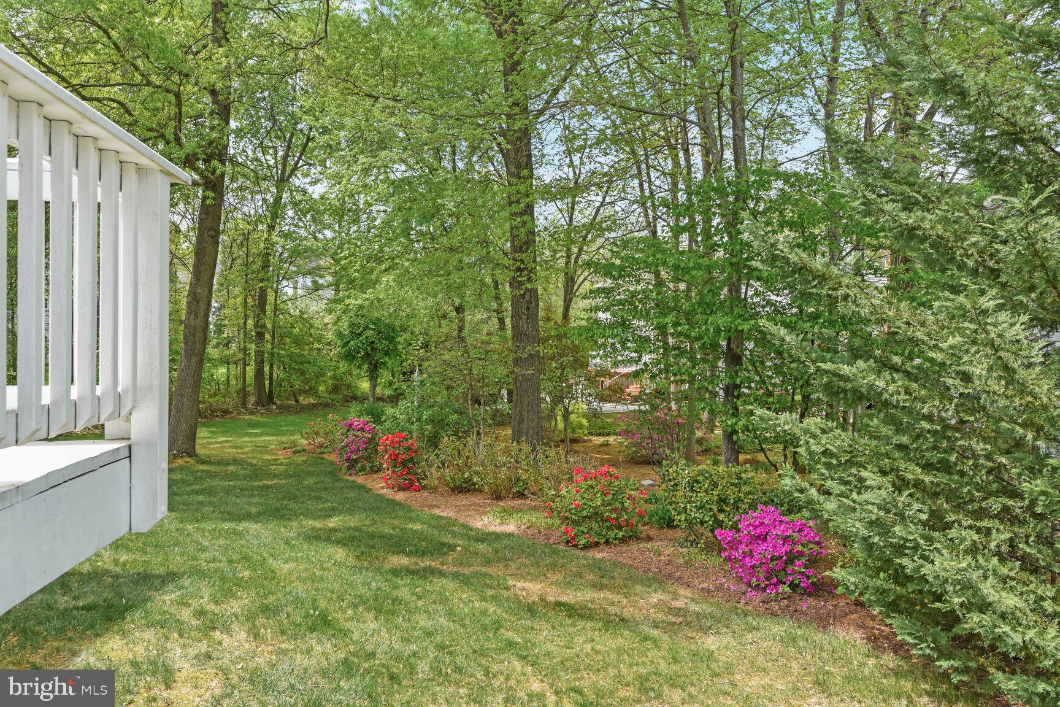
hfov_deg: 73.7
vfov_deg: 53.1
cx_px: 530
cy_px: 354
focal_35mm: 24
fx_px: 707
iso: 800
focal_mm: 24
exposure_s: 1/400
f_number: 10
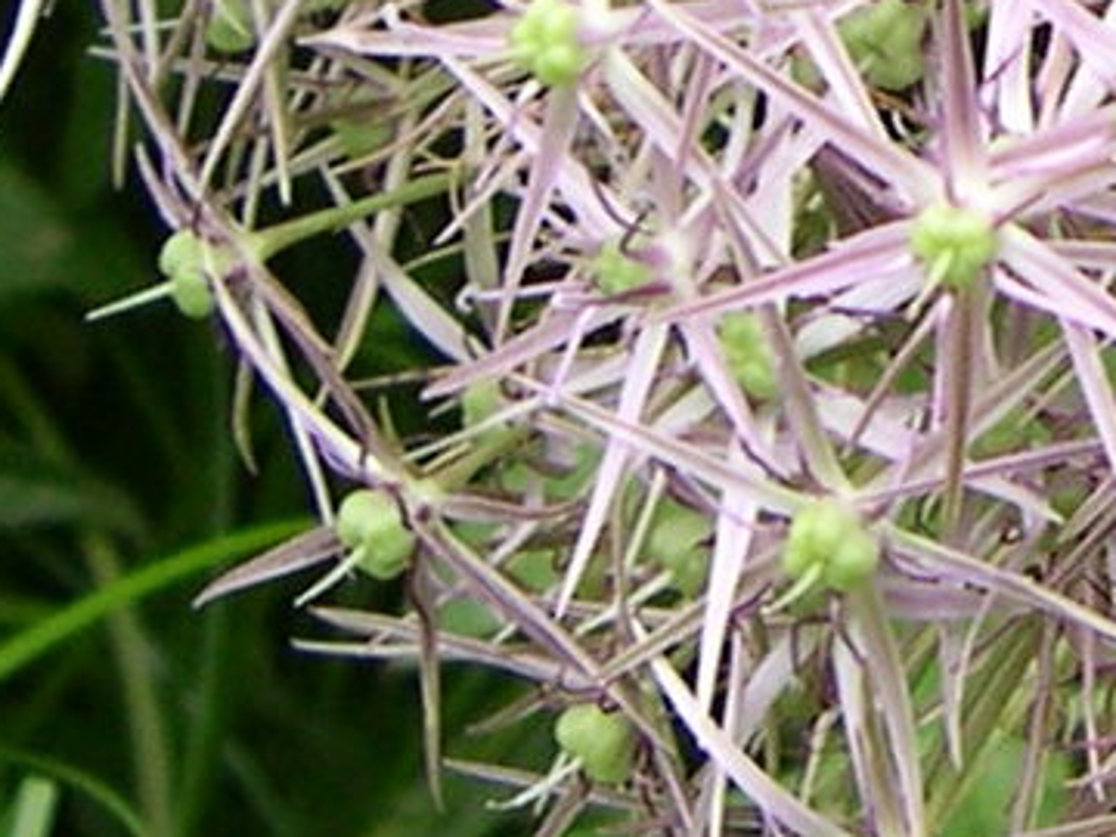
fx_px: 5448
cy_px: -313
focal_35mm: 169
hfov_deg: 11.1
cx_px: 1866
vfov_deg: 8.6
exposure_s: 1/181
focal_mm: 8
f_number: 2.8
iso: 100
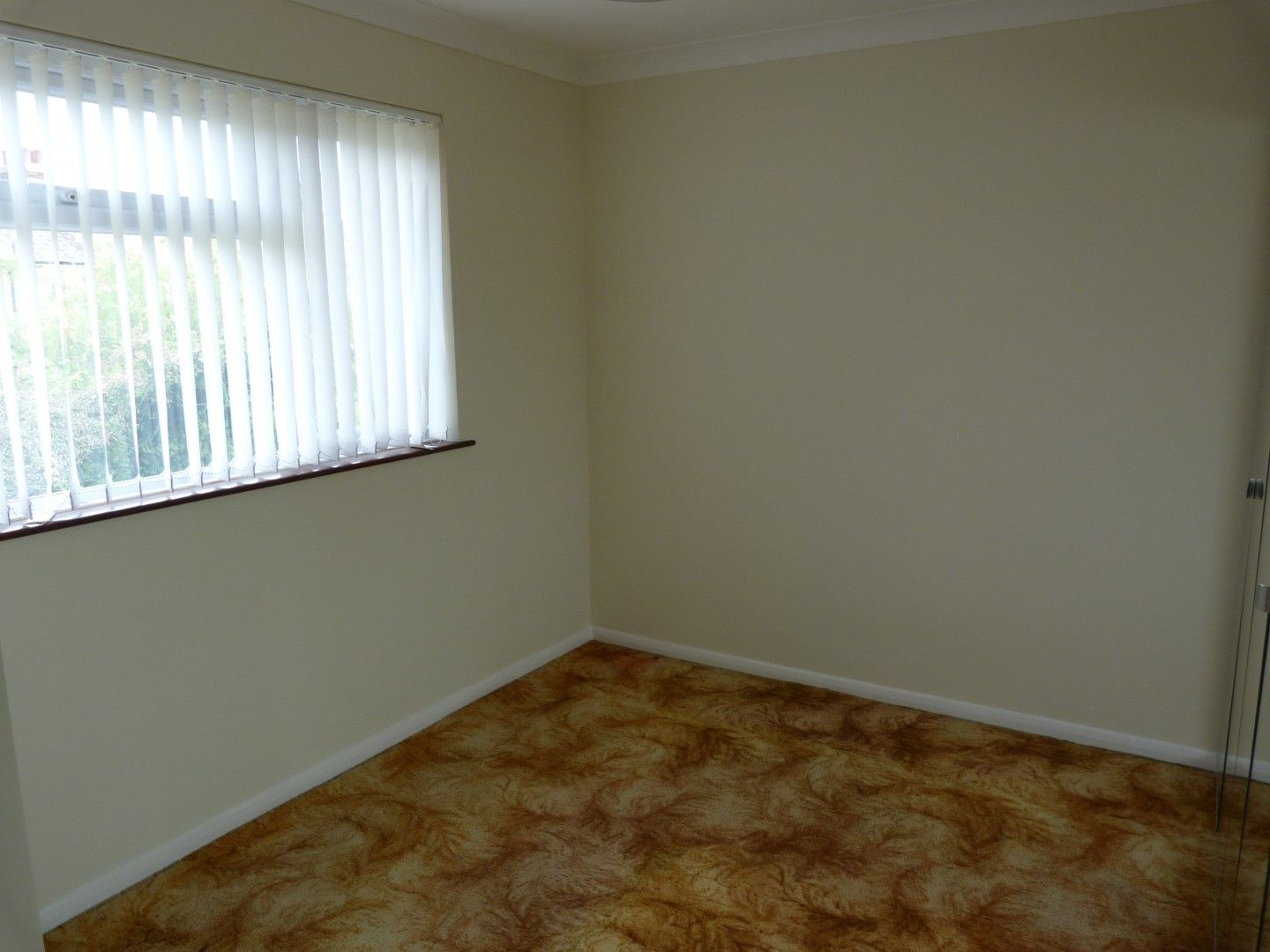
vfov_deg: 54.9
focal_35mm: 25
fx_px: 917
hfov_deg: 69.4
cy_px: 476
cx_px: 635
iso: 80
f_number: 2.8
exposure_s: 1/60
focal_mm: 4.5
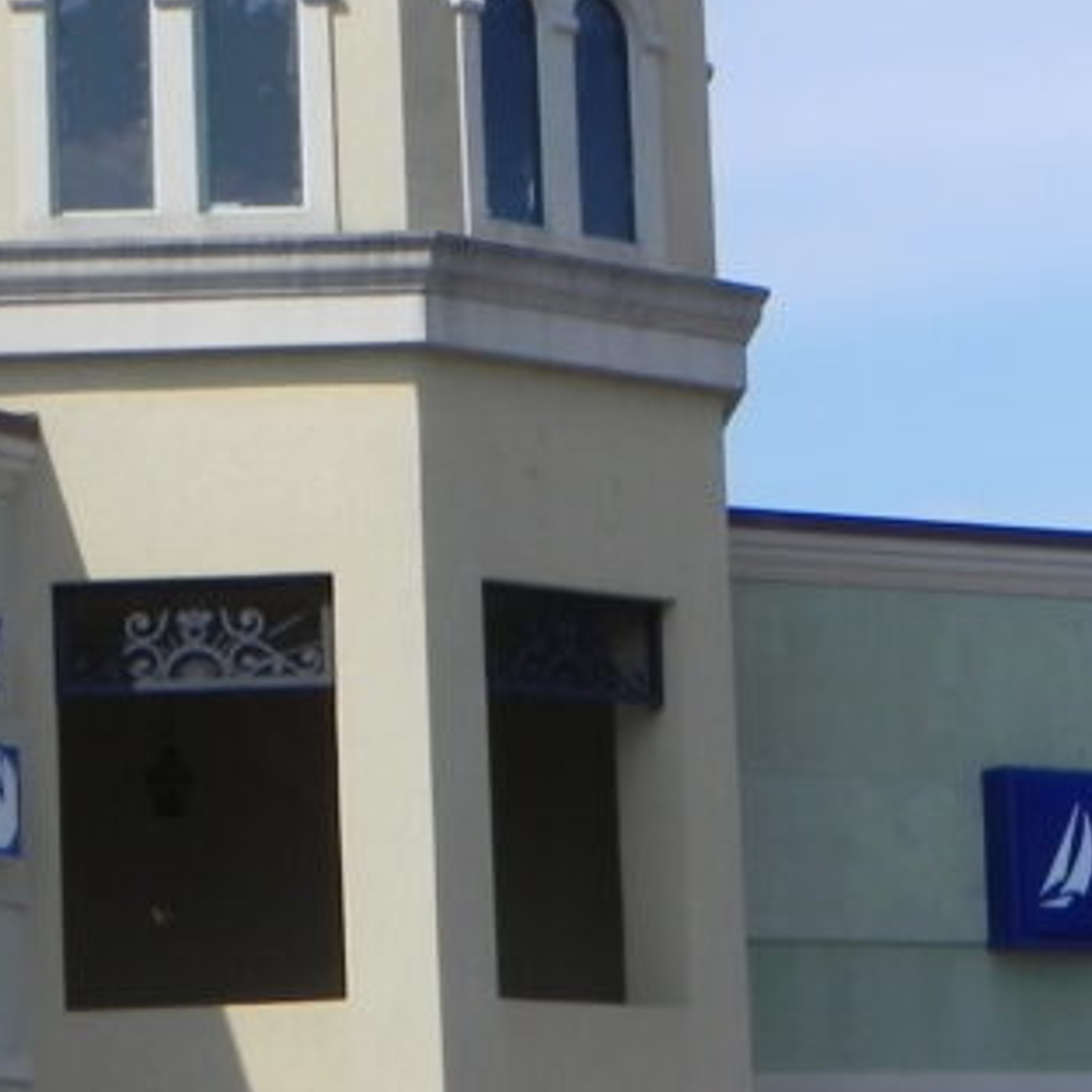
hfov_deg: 9.0
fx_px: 6817
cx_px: 1430
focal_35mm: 191
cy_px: 426
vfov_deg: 9.2
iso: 160
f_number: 7.1
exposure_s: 1/456
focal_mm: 11.8
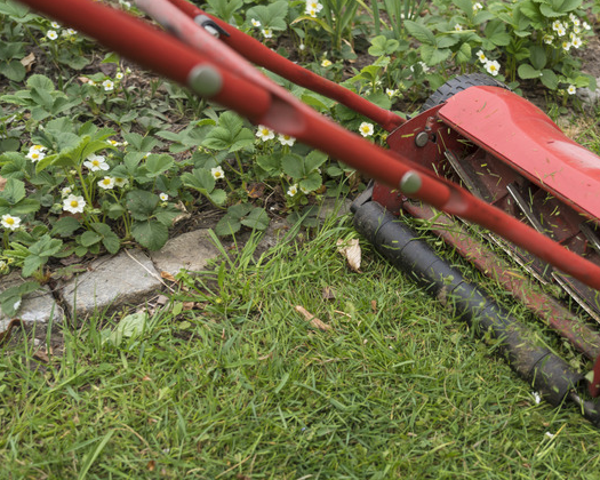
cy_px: 293
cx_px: 440
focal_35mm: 46
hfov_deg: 39.4
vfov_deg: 32.6
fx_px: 817
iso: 640
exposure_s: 1/400
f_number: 4
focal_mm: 33
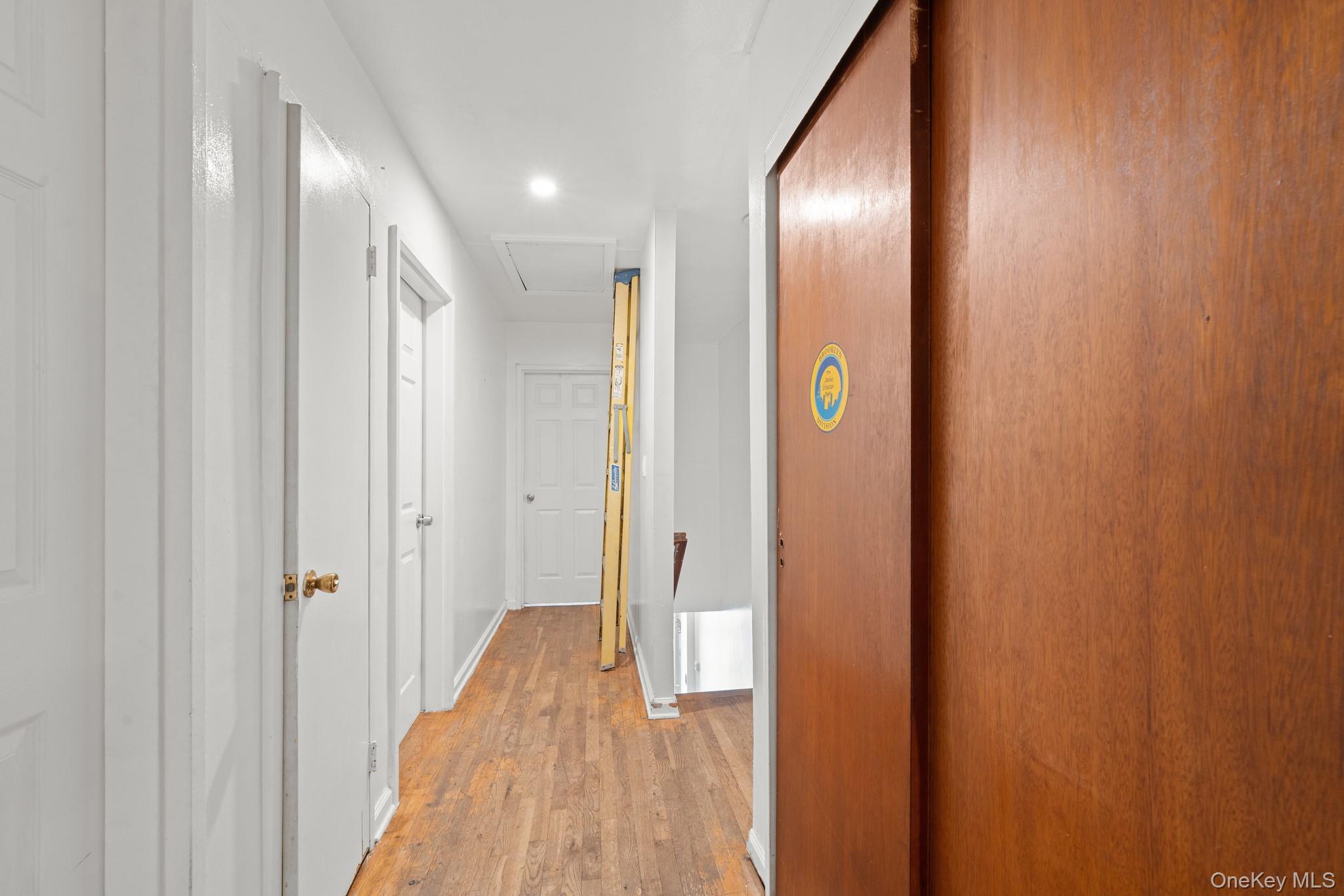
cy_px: 448
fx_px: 523
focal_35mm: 14
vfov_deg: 81.2
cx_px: 672
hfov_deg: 104.3
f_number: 10
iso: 400
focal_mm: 14
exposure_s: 1.6
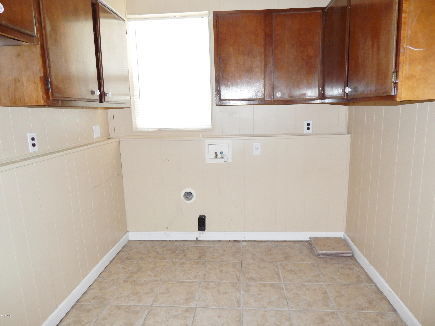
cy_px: 163
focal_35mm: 23
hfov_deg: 73.9
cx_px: 218
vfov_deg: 58.9
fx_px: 289
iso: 200
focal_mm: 4.2
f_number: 3
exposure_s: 1/30
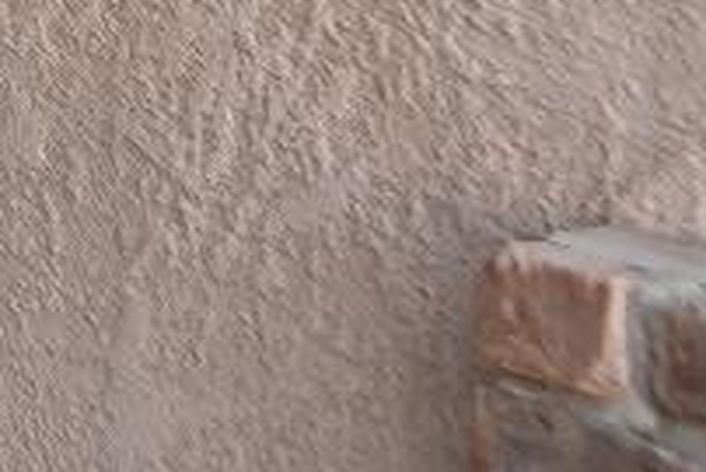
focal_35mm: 178
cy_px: -626
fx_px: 3493
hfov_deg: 8.7
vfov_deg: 7.3
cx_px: -1646
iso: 640
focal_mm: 24
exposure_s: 1/160
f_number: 4
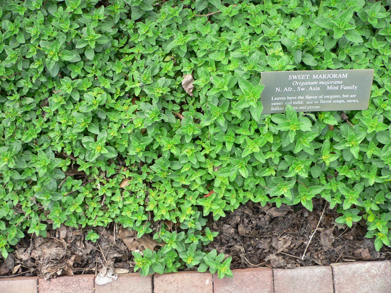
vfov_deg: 40.7
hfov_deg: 52.6
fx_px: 395
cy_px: 146
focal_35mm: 35
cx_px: 196
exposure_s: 1/100
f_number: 3.7
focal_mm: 4.6
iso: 100
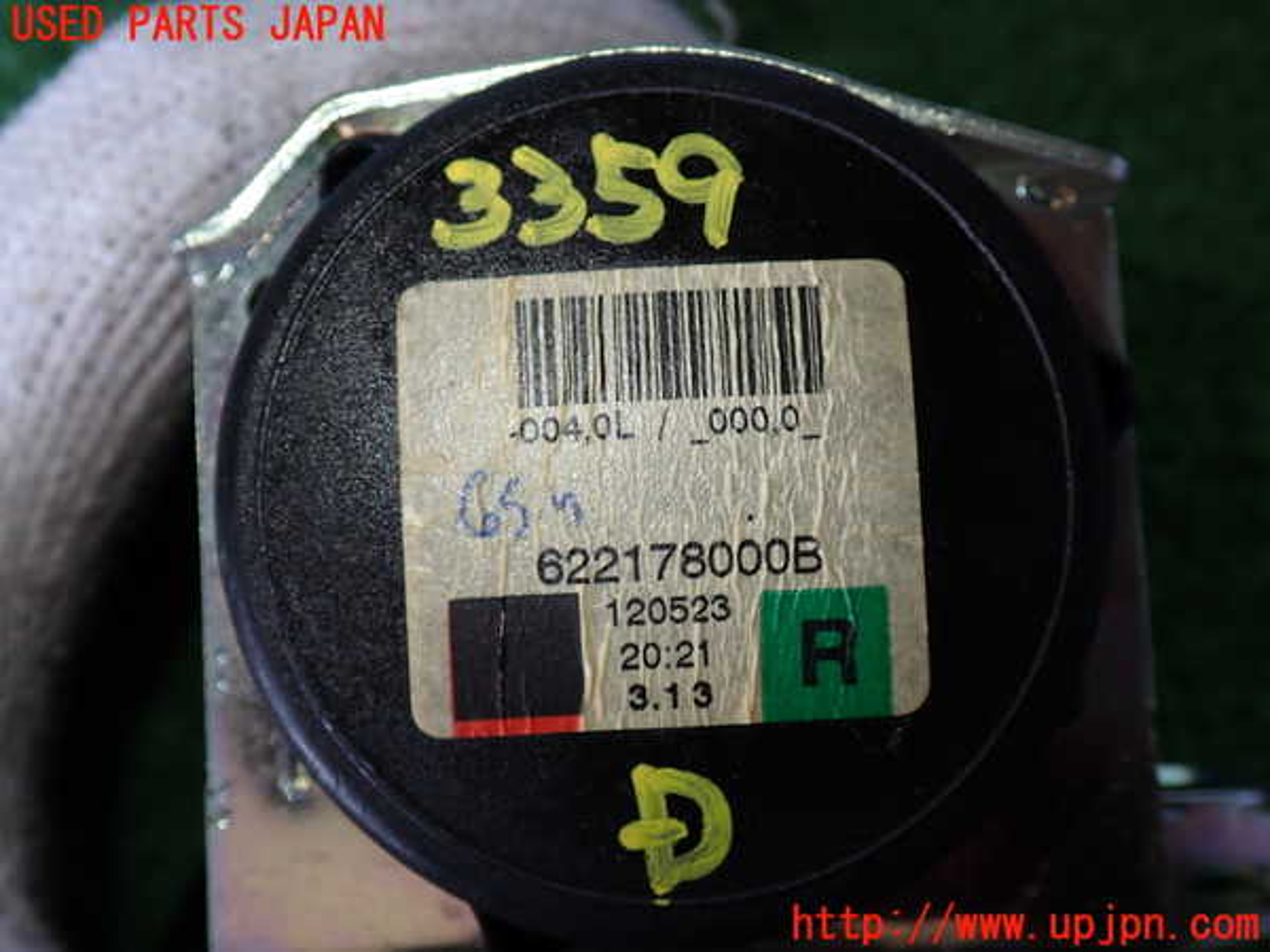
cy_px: 476
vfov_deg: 39.7
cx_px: 635
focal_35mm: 36
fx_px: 1321
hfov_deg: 51.4
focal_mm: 6.37
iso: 100
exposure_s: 1/80
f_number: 2.5
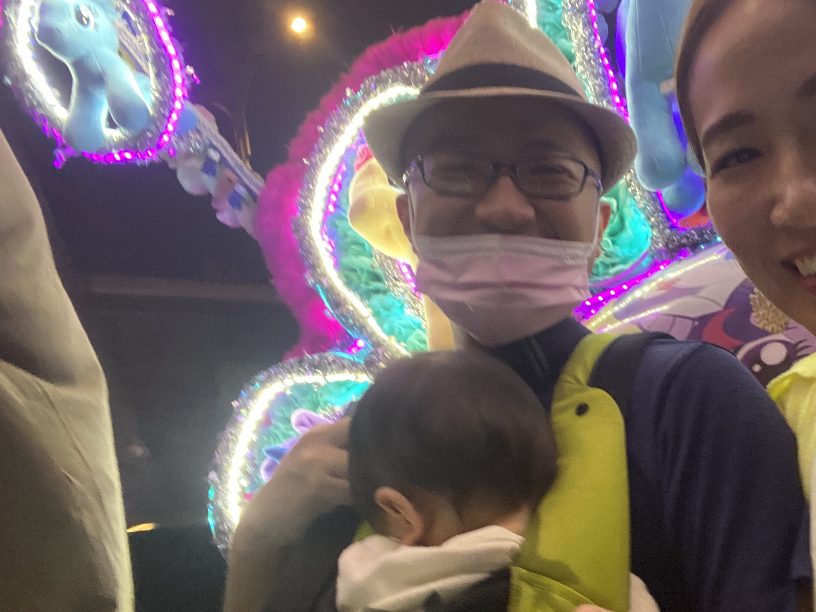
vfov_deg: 41.5
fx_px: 801
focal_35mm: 34
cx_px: 586
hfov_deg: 52.2
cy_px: 378
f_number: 2.2
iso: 400
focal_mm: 2.71
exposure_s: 1/35
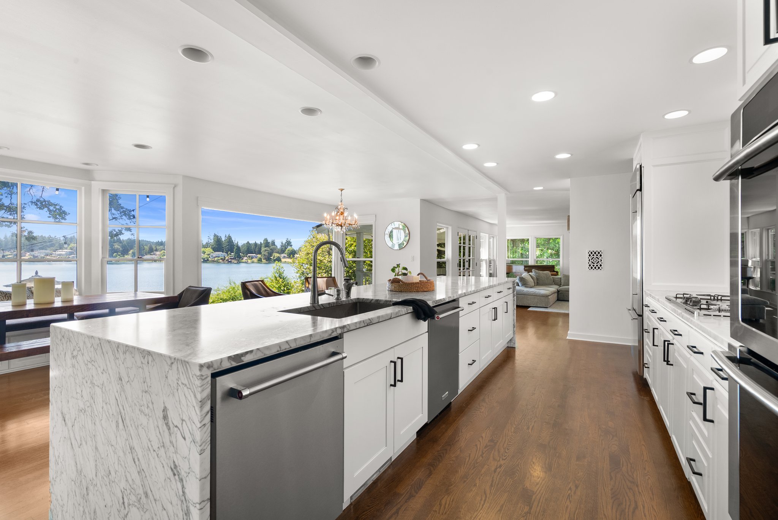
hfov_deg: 96.7
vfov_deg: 73.8
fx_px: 346
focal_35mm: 16
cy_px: 260
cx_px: 389
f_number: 8
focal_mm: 16
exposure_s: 1/4
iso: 500
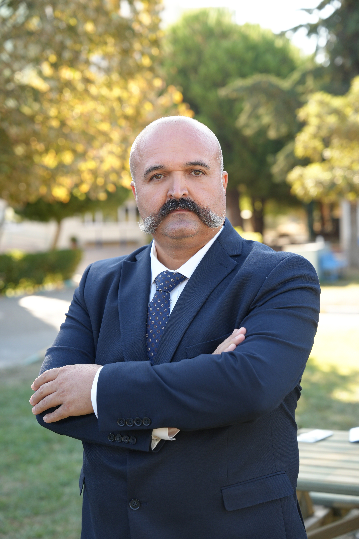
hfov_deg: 19.5
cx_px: 180
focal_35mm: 70
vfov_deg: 28.8
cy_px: 270
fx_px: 1047
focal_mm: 70
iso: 200
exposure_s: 1/125
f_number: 4
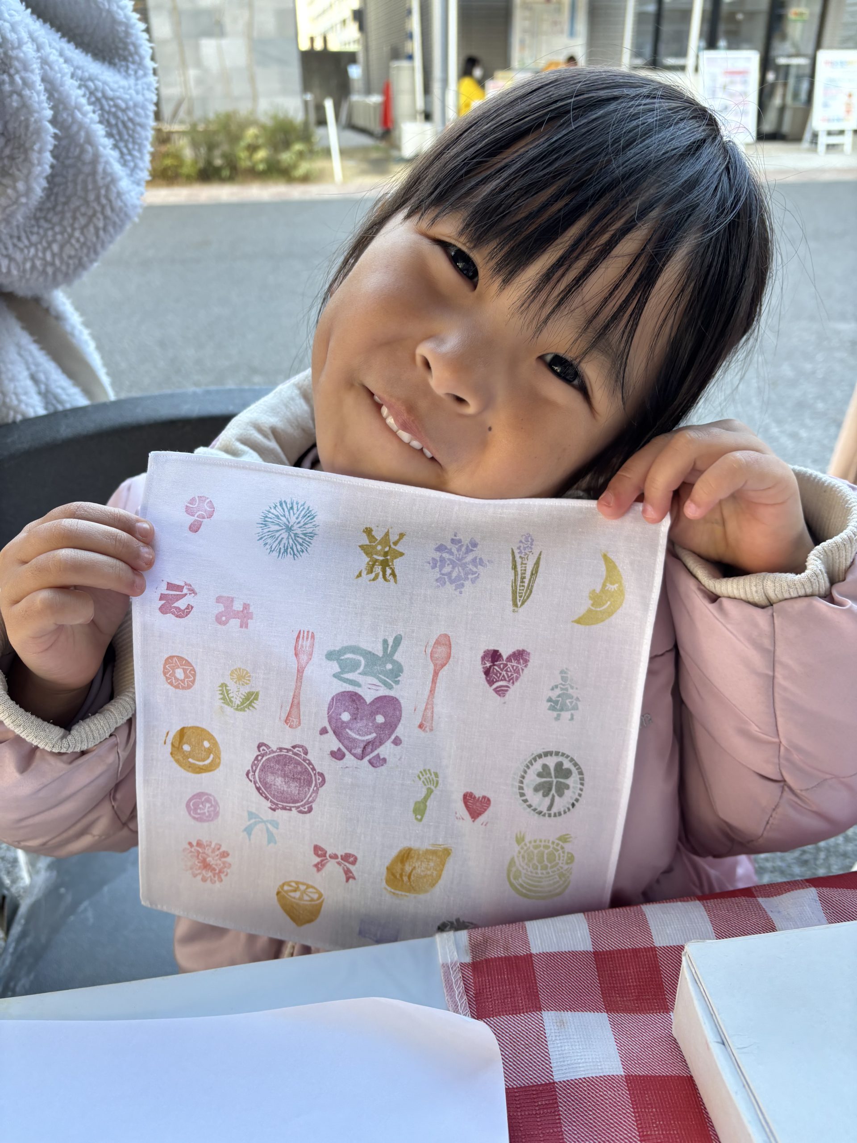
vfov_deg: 67.3
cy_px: 572
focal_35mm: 26
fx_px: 858
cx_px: 428
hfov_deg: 53.1
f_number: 1.6
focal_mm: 5.96
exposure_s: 1/121
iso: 100
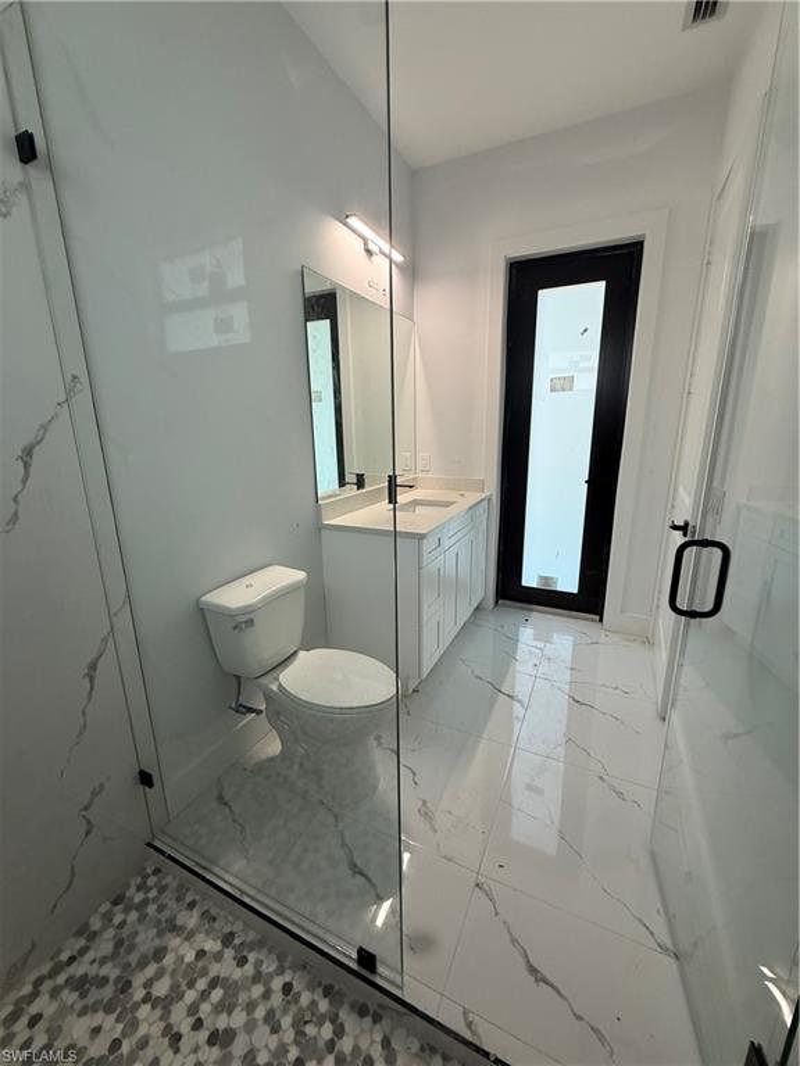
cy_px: 533
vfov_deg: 102.1
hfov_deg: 85.7
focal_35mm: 14
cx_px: 400
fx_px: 431
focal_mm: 2.22
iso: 125
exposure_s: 1/120
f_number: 2.2
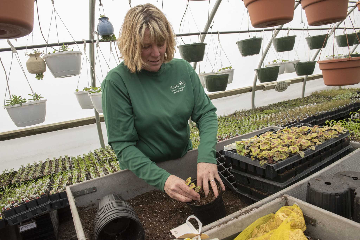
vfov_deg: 53.2
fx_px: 240
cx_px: 180
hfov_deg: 73.7
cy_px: 120
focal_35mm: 24
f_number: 10
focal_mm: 24
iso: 2000
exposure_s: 1/320
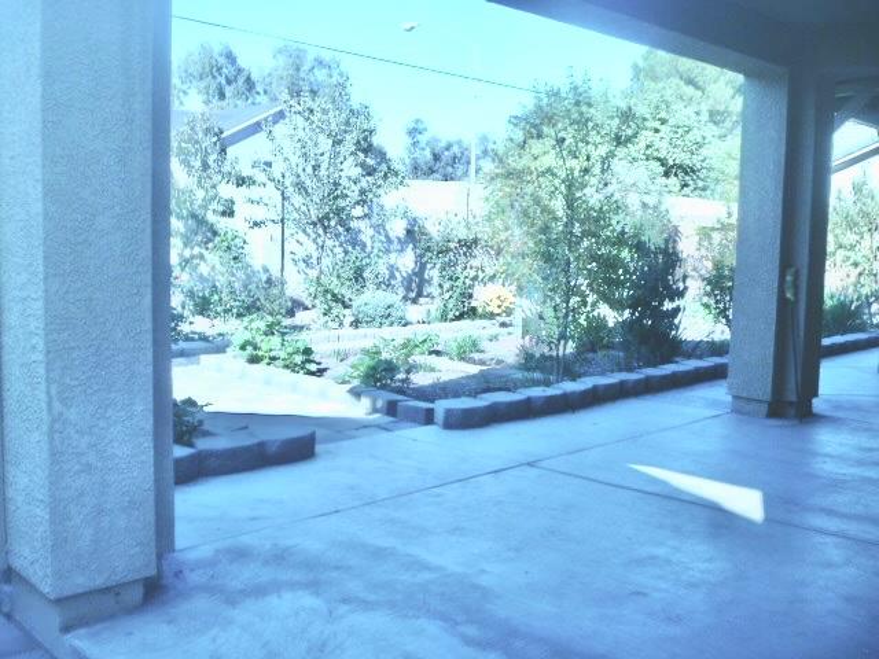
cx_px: 440
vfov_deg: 40.7
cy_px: 330
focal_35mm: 35
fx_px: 889
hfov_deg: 52.6
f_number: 3.5
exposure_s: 1/250
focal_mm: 6.3
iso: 80
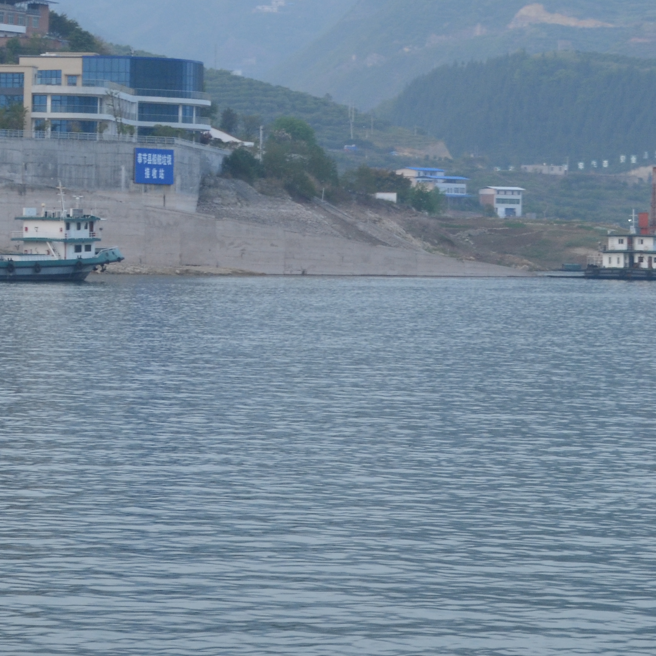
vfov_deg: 10.4
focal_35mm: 168
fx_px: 3602
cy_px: 71
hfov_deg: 10.2
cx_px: -136
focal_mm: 46
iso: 400
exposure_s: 1/30
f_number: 9
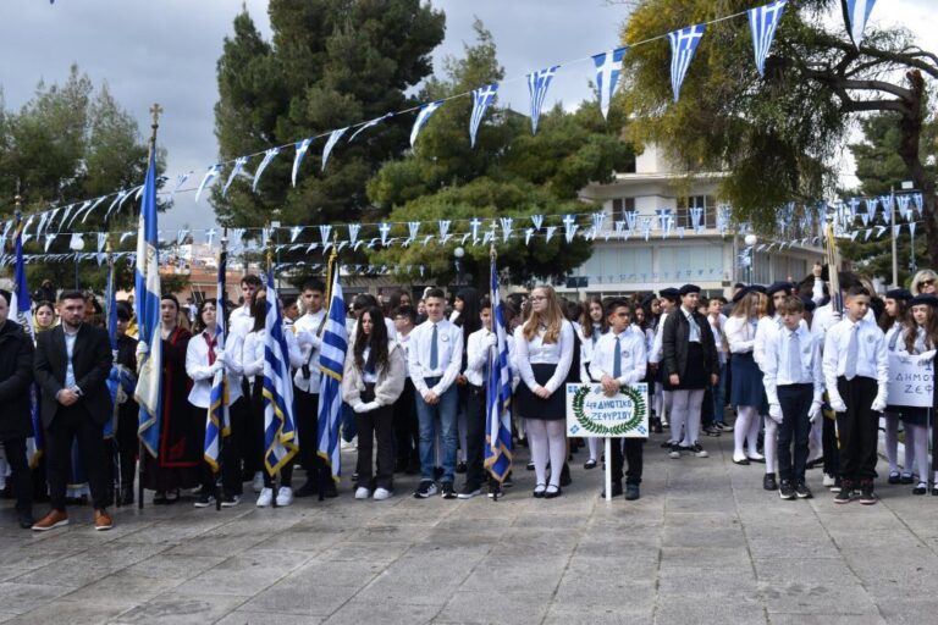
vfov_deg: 36.9
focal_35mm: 36
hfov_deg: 53.1
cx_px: 469
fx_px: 938
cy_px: 312
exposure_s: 1/250
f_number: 8
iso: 180
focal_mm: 24
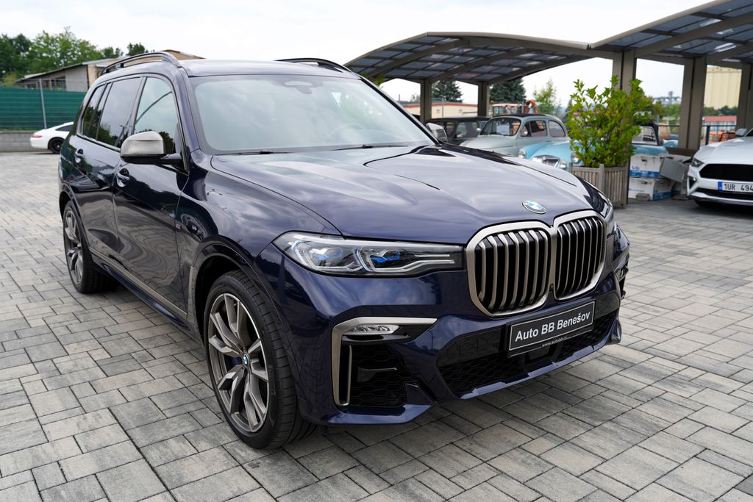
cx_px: 376
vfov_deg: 43.6
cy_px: 251
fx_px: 628
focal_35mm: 30
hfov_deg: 61.9
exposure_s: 1/100
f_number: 5.6
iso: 100
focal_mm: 30
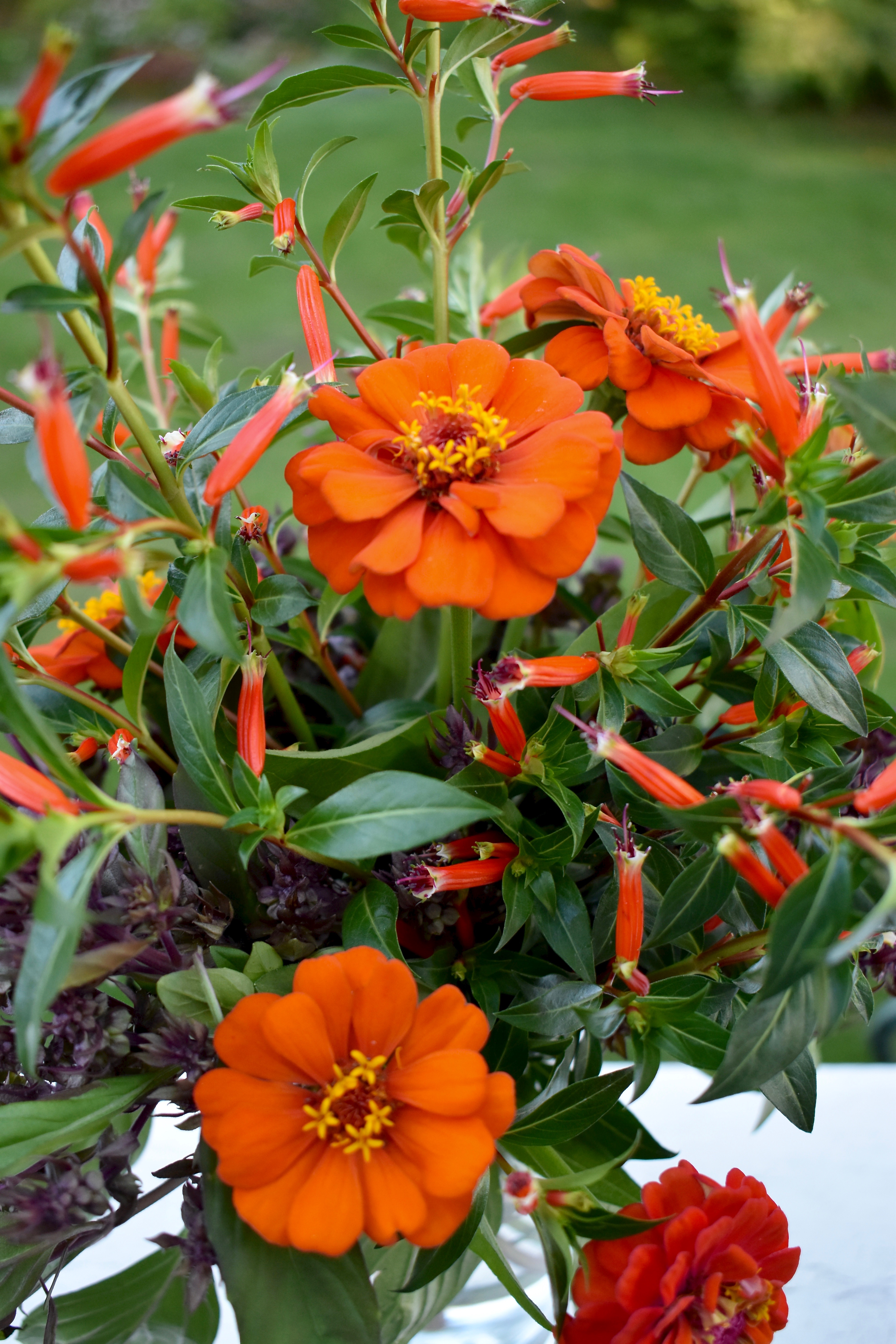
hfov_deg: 33.0
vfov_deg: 47.9
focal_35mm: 40
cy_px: 672
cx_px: 448
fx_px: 1512
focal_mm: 27
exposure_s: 1/125
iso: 900
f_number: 4
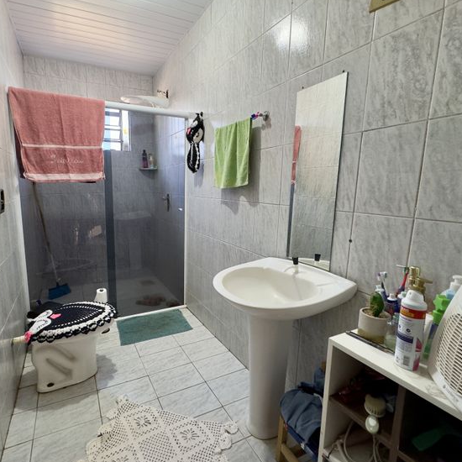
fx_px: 272
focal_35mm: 18
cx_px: 191
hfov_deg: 80.0
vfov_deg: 80.7
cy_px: 228
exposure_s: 1/60
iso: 320
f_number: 2.2
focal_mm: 2.22
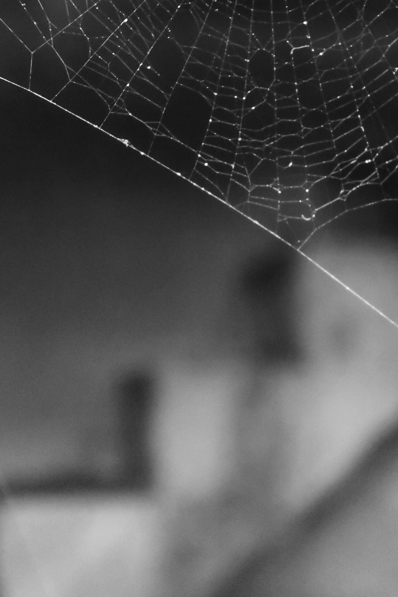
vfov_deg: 17.6
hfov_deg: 11.8
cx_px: 231
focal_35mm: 116
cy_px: 212
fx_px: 1924
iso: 5600
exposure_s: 1/60
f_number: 5.6
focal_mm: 30
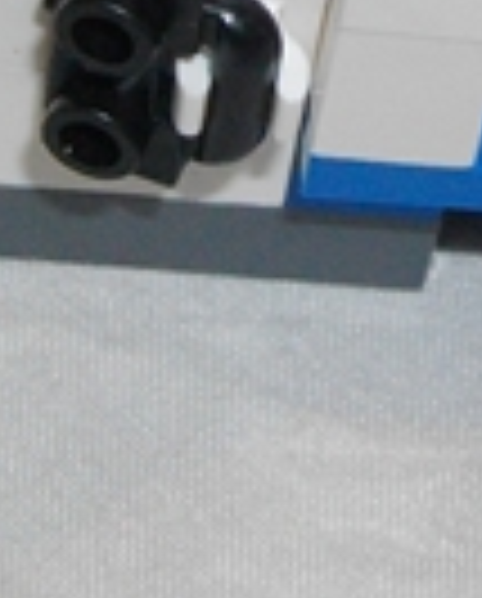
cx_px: 482
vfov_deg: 10.4
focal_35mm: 183
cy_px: -108
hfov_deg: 8.4
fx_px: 3252
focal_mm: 7.1
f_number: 3.2
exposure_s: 1/60
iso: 200
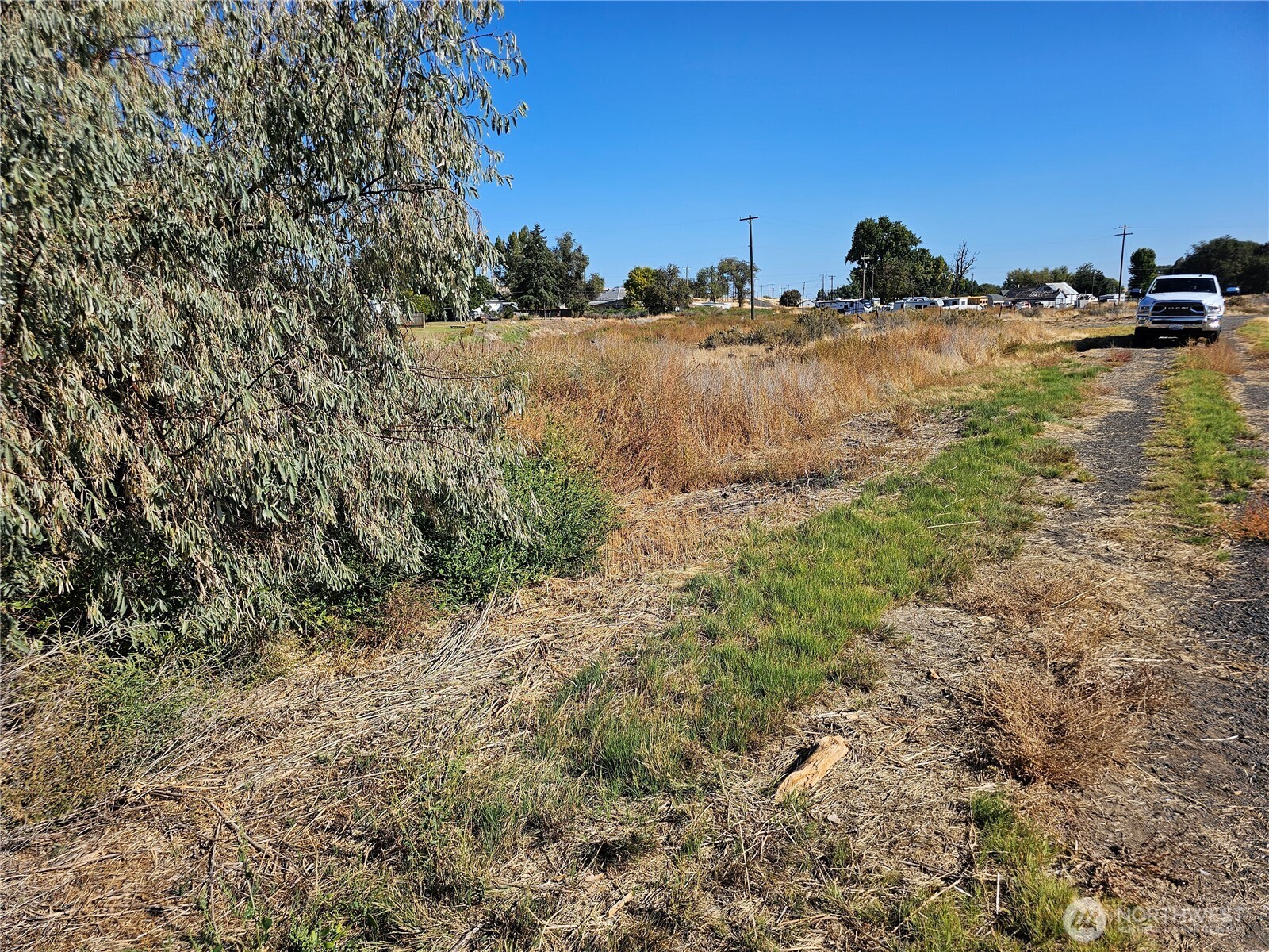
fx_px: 843
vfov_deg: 58.9
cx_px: 634
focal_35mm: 23
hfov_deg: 73.9
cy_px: 476
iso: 10
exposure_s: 1/952
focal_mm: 6.3
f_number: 1.7
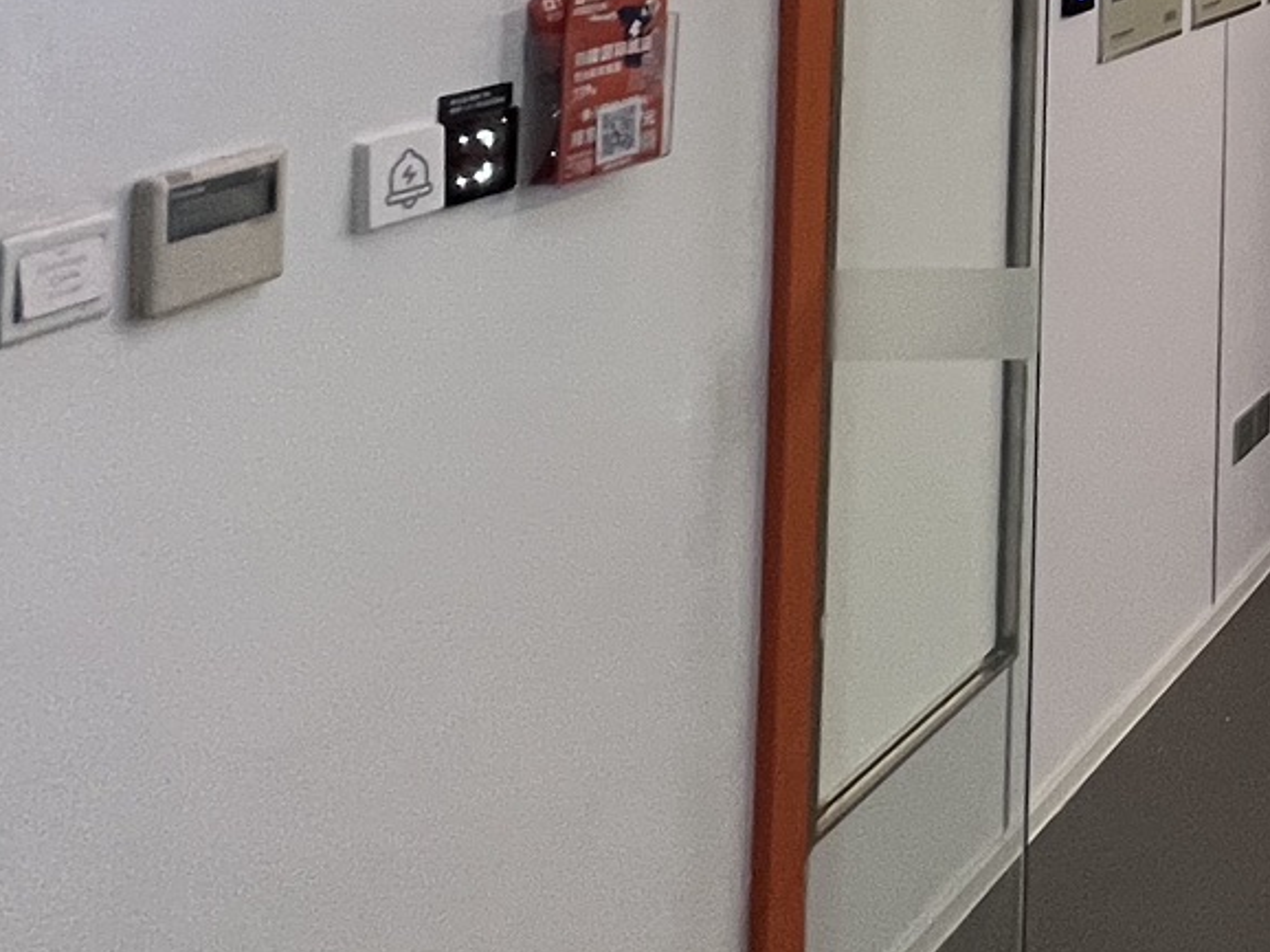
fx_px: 1650
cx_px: 2052
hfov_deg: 25.8
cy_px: -341
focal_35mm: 45
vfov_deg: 26.4
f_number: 1.8
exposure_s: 1/66
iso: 250
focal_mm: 1.57
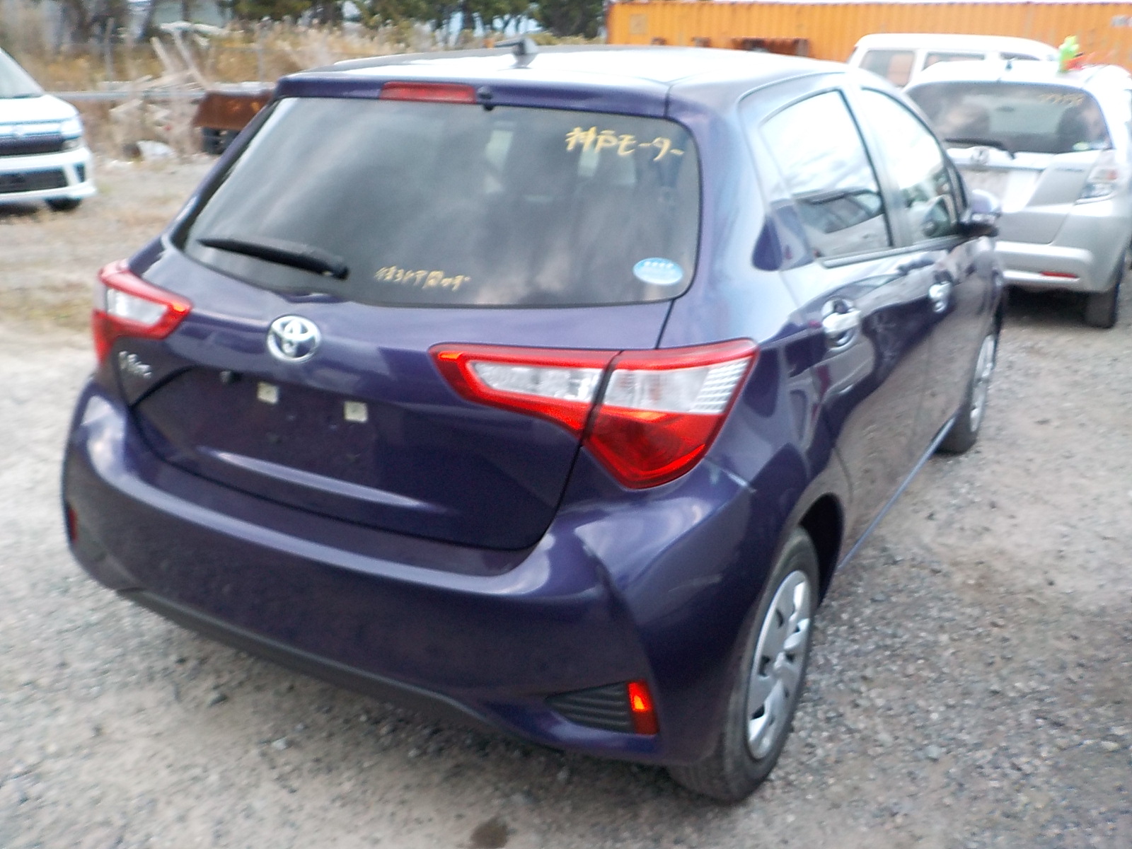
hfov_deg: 60.0
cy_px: 424
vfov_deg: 46.8
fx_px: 981
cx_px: 566
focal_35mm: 30
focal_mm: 4.1
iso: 200
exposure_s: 1/30
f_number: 3.3
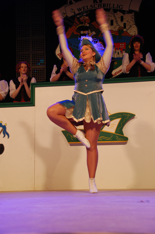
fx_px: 369
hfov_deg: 23.7
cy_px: 117
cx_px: 78
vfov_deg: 35.1
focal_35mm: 57
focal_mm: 38
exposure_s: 1/60
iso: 400
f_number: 4.5
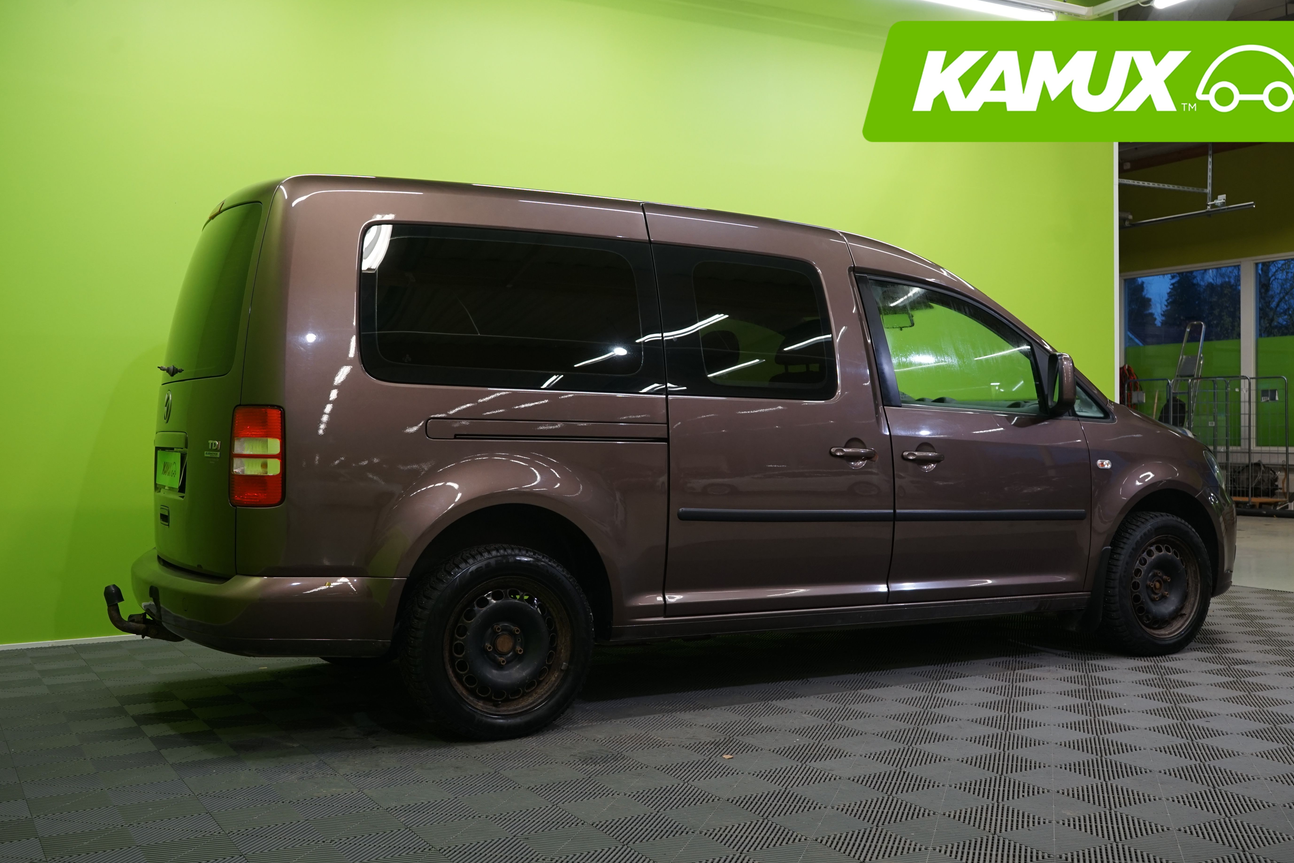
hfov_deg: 51.9
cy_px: 445
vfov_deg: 35.9
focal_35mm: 37
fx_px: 1330
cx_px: 685
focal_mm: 34
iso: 640
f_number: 6.3
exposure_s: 1/30
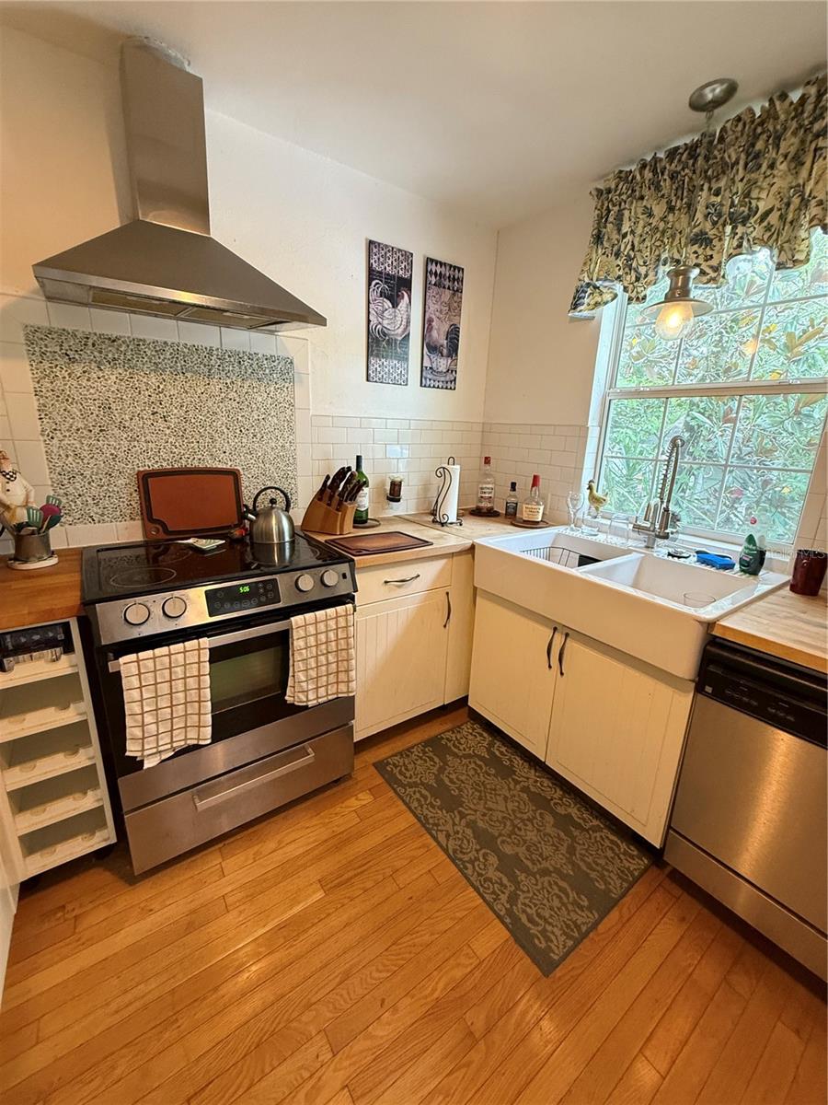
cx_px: 414
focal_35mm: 14
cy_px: 552
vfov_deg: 102.1
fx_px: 446
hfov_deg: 85.7
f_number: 2.2
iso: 400
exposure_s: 1/60
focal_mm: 2.22
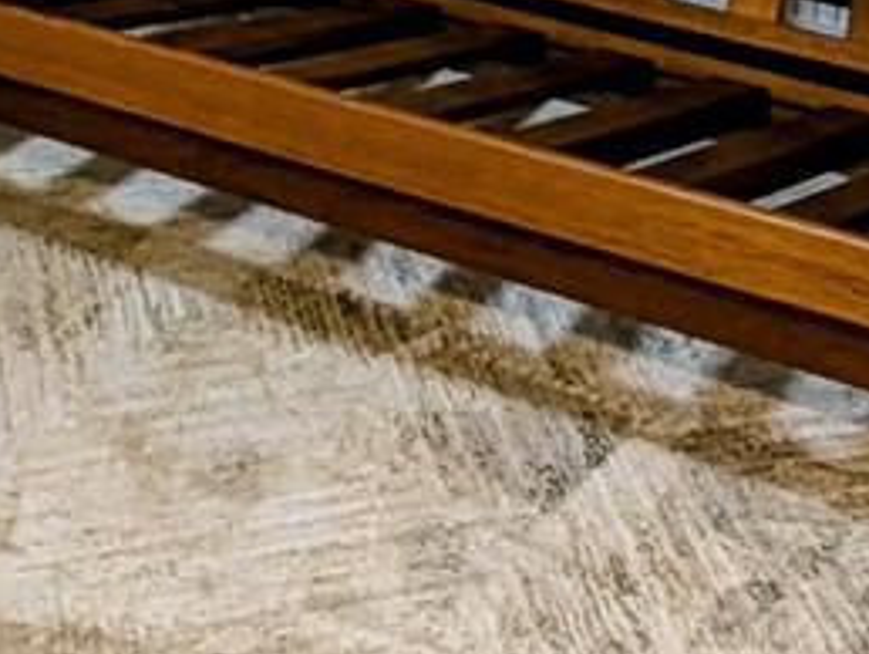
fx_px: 2387
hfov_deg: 20.6
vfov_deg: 13.5
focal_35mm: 95
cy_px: -614
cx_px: 327
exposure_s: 1/24
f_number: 1.7
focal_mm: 2.02
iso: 102
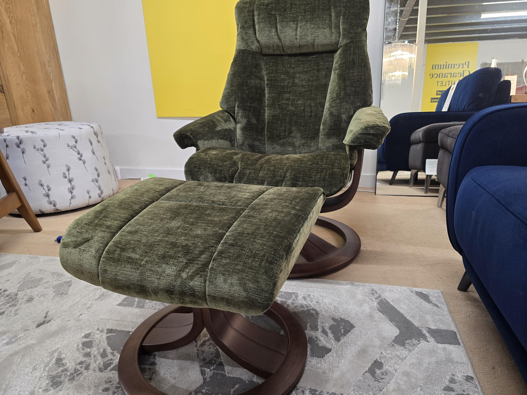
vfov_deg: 58.9
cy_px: 198
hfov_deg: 73.9
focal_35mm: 23
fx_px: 350
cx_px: 264
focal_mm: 6.3
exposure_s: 1/100
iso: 200
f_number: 1.7
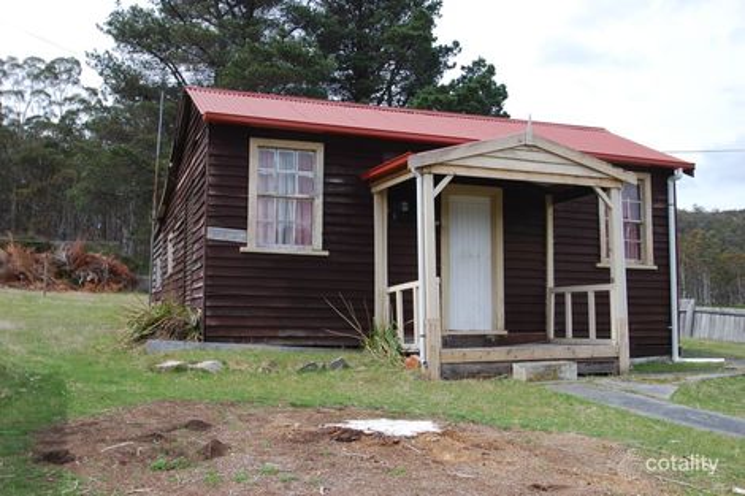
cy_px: 248
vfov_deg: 36.8
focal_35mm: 36
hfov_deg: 53.1
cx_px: 372
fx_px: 745
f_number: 6.3
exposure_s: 1/160
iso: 100
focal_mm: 24
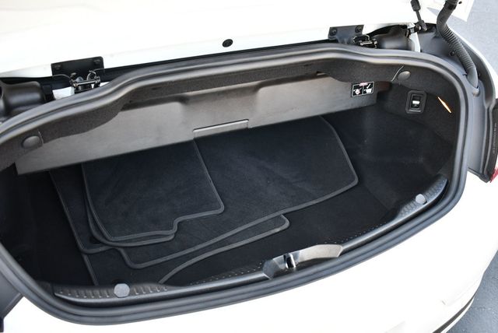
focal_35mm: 36
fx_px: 498
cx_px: 249
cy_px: 166
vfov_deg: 36.9
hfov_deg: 53.1
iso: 450
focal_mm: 18
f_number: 3.5
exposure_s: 1/250
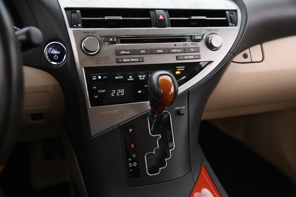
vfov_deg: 38.8
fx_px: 279
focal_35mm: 34
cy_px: 98
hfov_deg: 55.8
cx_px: 148
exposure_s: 1/15
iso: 2000
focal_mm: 34
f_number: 4
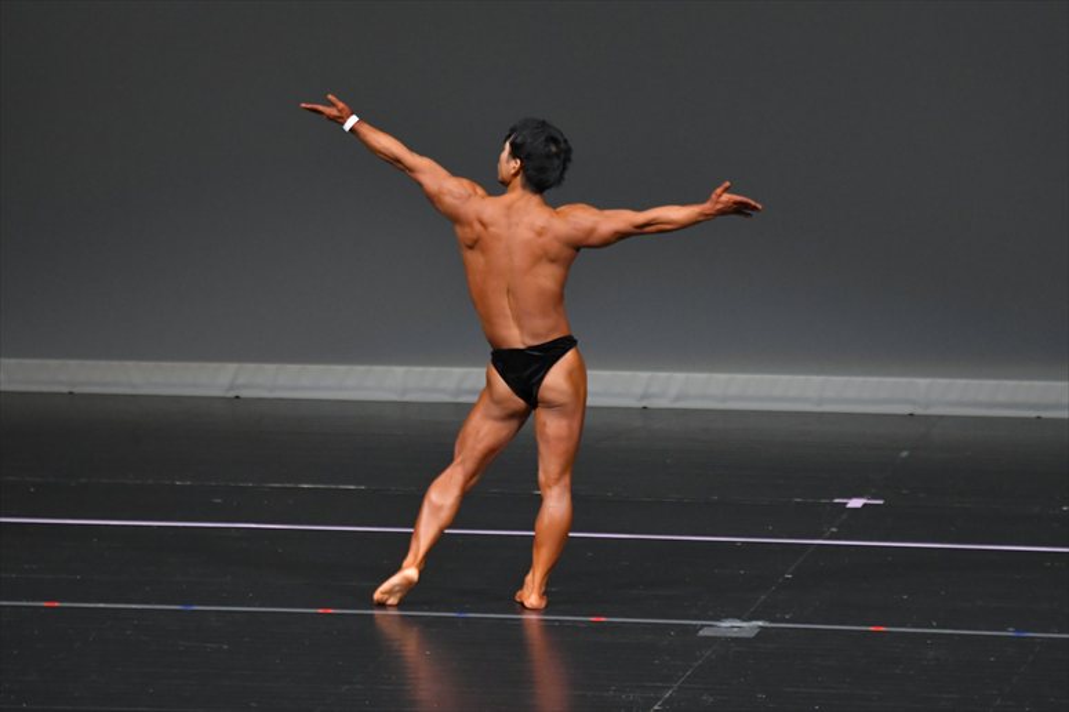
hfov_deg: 6.5
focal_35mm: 315
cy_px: 356
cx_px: 534
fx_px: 9349
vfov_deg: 4.4
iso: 4000
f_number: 5.6
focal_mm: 210
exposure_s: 1/400
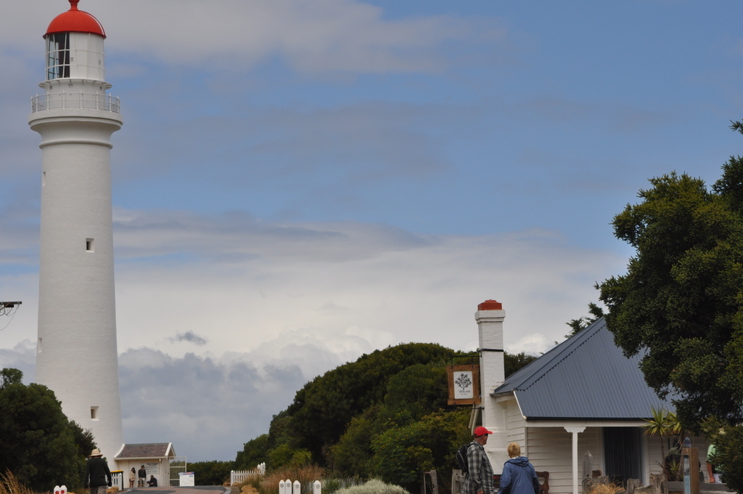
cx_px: 372
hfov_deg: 18.2
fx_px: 2319
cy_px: 247
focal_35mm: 112
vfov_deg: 12.1
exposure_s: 1/1000
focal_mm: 75
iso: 200
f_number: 8
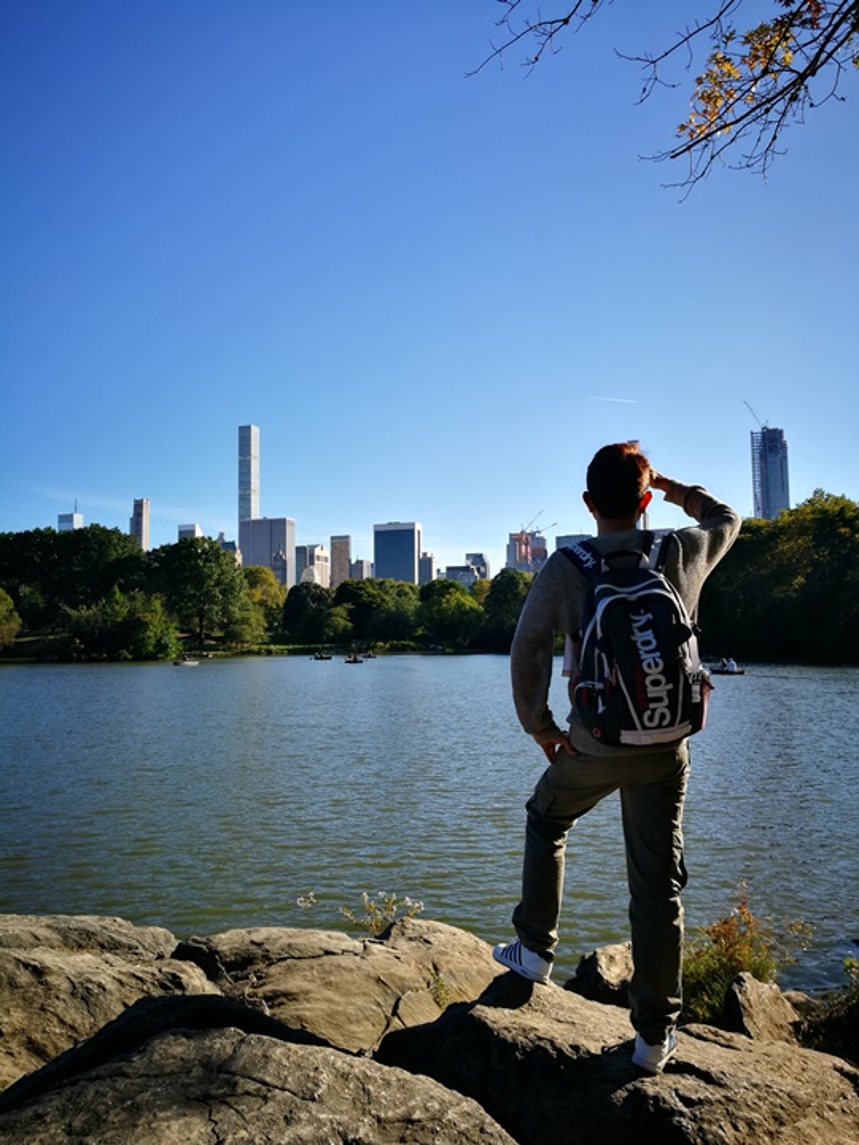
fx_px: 893
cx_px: 430
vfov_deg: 65.3
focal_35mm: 27
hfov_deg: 51.4
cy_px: 572
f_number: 2.2
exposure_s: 1/774
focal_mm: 4.5
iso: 50
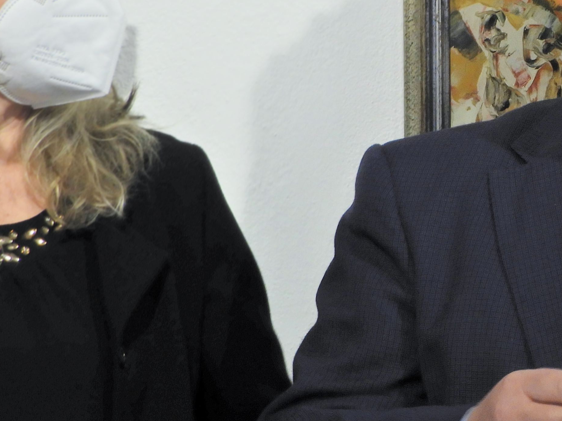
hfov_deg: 5.2
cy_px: 214
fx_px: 6138
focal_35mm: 378
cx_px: 663
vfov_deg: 3.9
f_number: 5
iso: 100
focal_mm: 24.2
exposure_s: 1/40
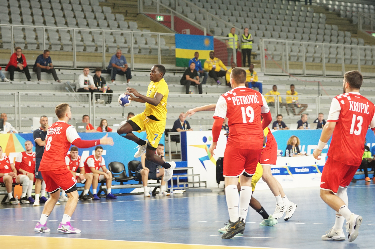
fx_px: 1093
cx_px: 188
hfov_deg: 19.5
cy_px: 124
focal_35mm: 105
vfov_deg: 13.0
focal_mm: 70
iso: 1000
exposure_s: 1/320
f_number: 2.8
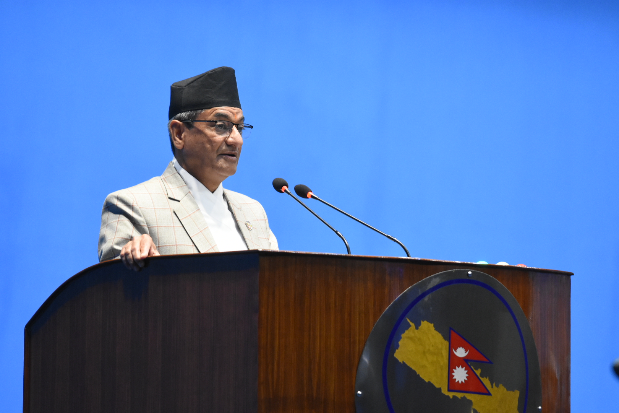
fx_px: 5158
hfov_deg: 6.9
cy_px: 206
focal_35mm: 300
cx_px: 310
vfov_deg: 4.6
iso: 3200
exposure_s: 1/160
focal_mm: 200
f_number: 4
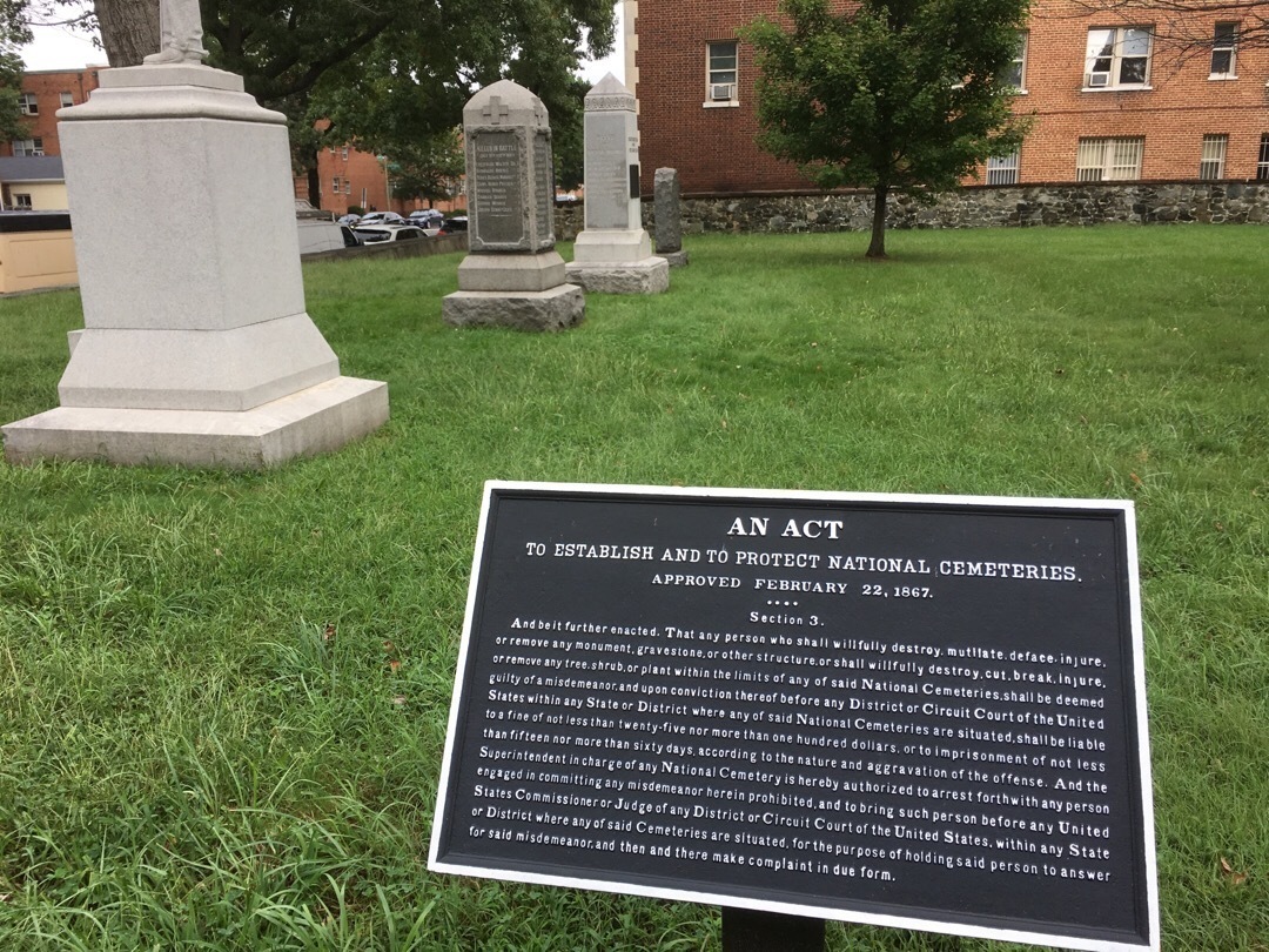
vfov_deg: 48.2
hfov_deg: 61.7
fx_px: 1063
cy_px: 476
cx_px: 634
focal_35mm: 29
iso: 25
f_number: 2.2
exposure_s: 1/340
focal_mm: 4.15
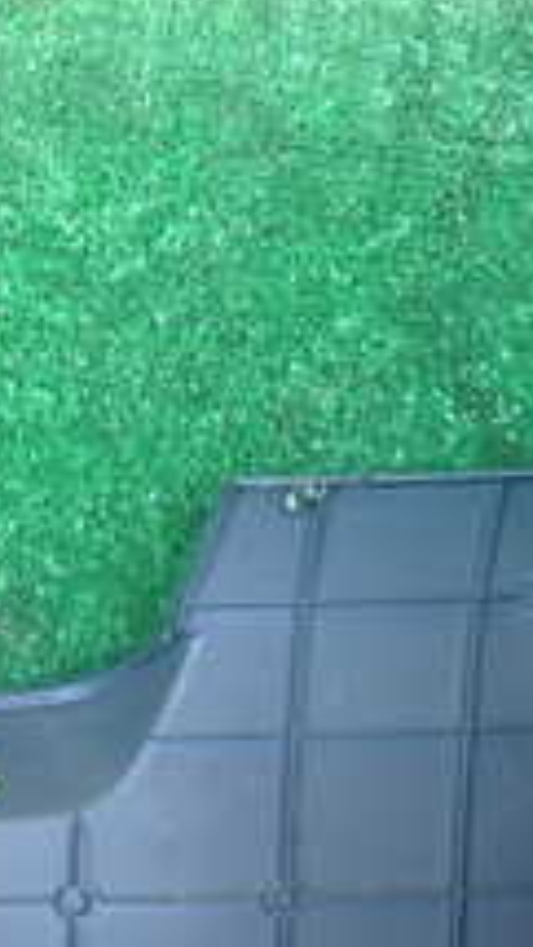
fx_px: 1909
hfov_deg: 14.1
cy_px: 885
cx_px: -432
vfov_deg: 26.7
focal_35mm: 76
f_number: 2
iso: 320
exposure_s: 1/30
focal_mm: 4.5
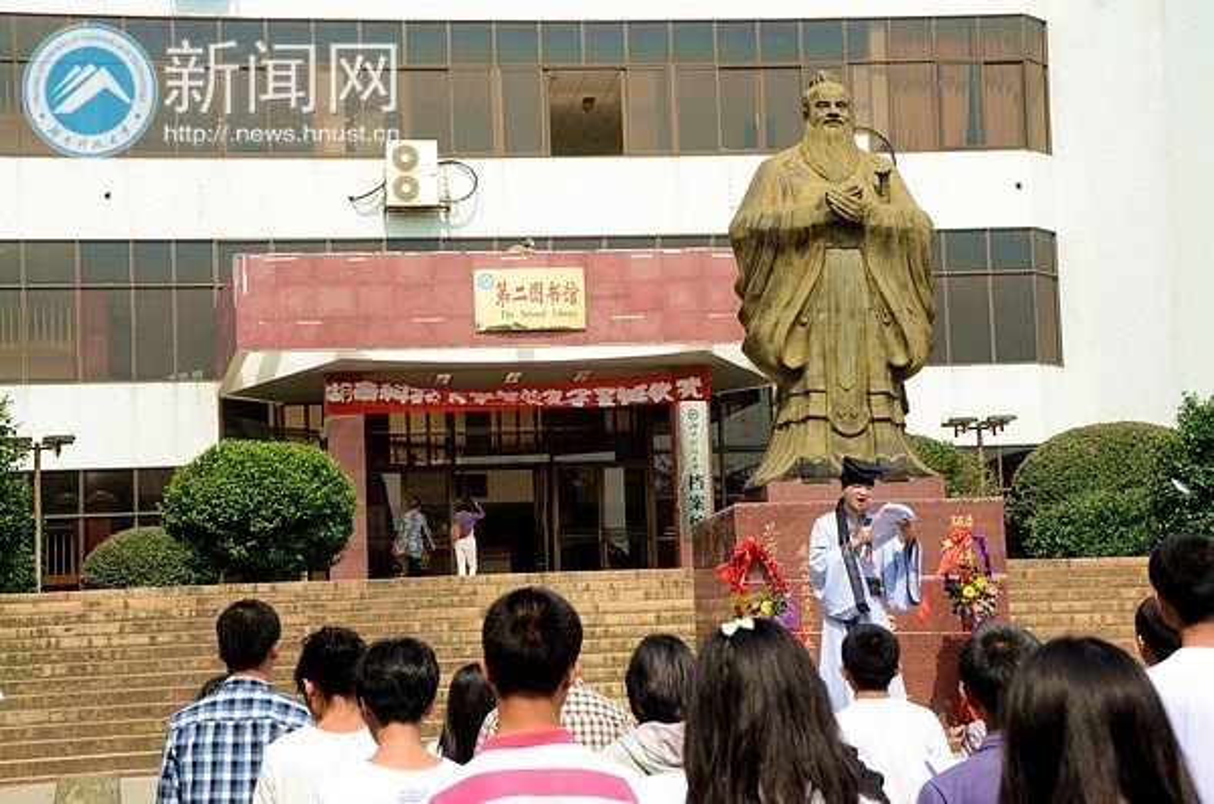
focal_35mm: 75
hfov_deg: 27.1
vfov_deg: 18.1
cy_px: 402
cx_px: 607
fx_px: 2523
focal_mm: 50
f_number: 9
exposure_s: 1/100
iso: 100
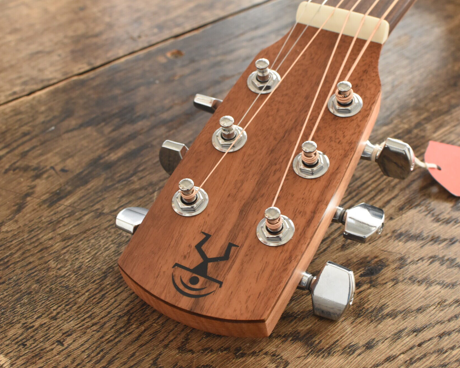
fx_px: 811
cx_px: 231
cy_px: 184
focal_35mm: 60
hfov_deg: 31.7
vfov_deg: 25.6
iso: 1600
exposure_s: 1/60
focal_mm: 35
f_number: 8
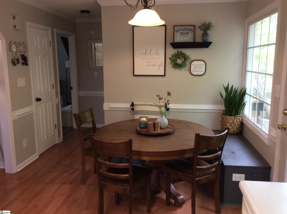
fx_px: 273
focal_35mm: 33
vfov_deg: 42.8
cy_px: 107
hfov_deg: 55.4
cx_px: 144
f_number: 2.4
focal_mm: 3.3
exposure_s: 1/24
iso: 80
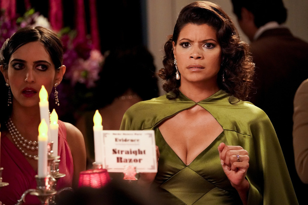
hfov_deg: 13.2
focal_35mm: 156
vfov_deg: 8.8
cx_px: 154
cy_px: 102
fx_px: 1335
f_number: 3.5
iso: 10000
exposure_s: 1/160
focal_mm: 156
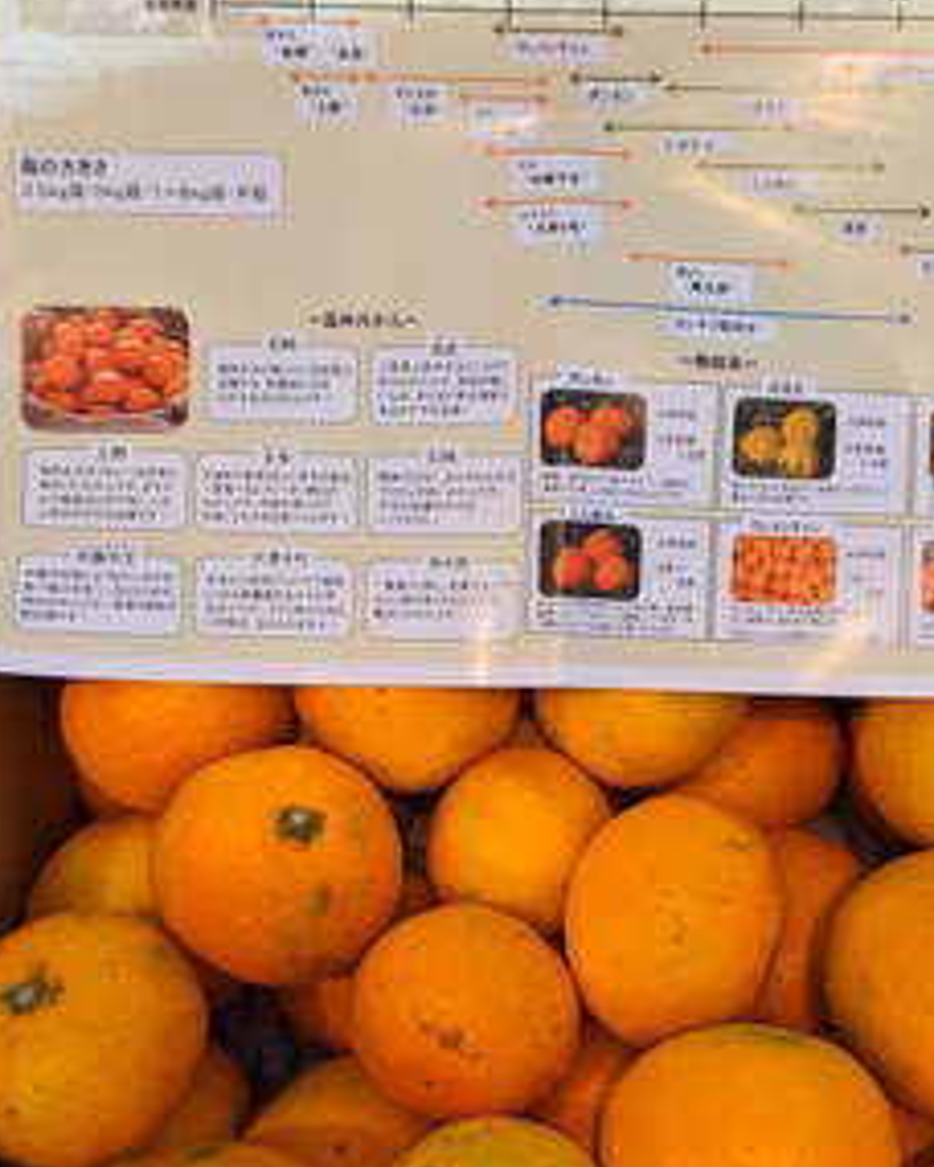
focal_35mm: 37
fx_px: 1278
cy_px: 688
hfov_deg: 39.9
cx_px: 582
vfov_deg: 48.8
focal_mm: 4.44
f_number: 1.8
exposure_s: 1/33.3
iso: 110
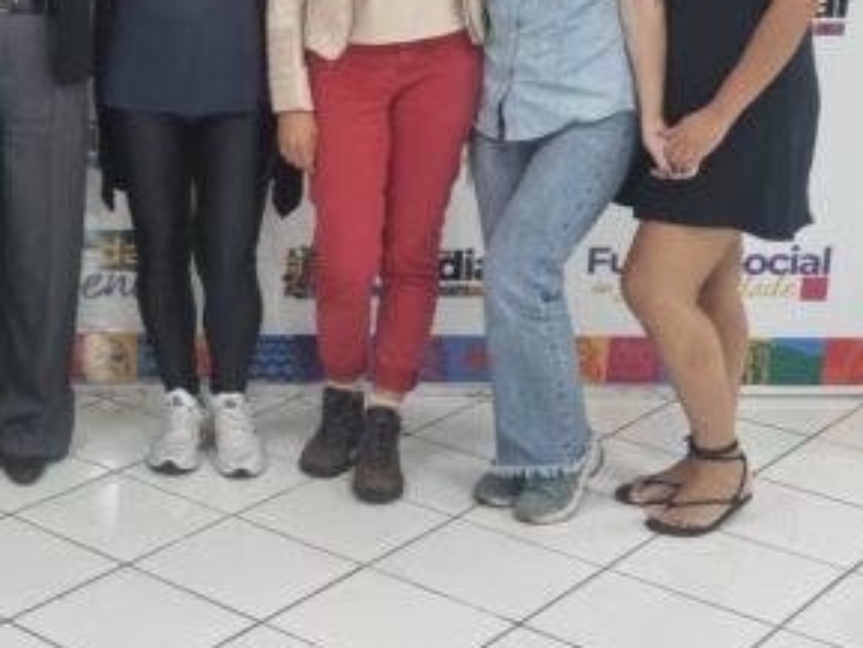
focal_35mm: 69
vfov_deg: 21.2
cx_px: -6
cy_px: 200
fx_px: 1721
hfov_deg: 26.6
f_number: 1.8
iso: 200
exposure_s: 1/60
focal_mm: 5.4
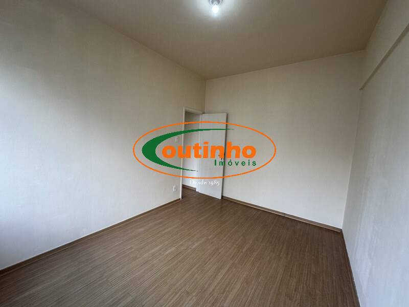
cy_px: 154
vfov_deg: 85.7
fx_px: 165
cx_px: 204
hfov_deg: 102.1
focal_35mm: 14
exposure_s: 1/120
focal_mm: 2.22
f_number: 2.2
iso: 100
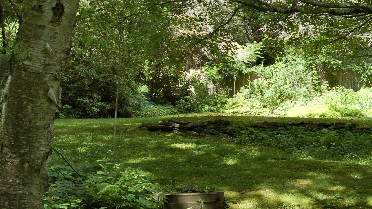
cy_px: 84
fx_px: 612
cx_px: 266
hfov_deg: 33.3
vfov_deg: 19.4
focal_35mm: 62
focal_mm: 24
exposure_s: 1/160
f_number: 6.3
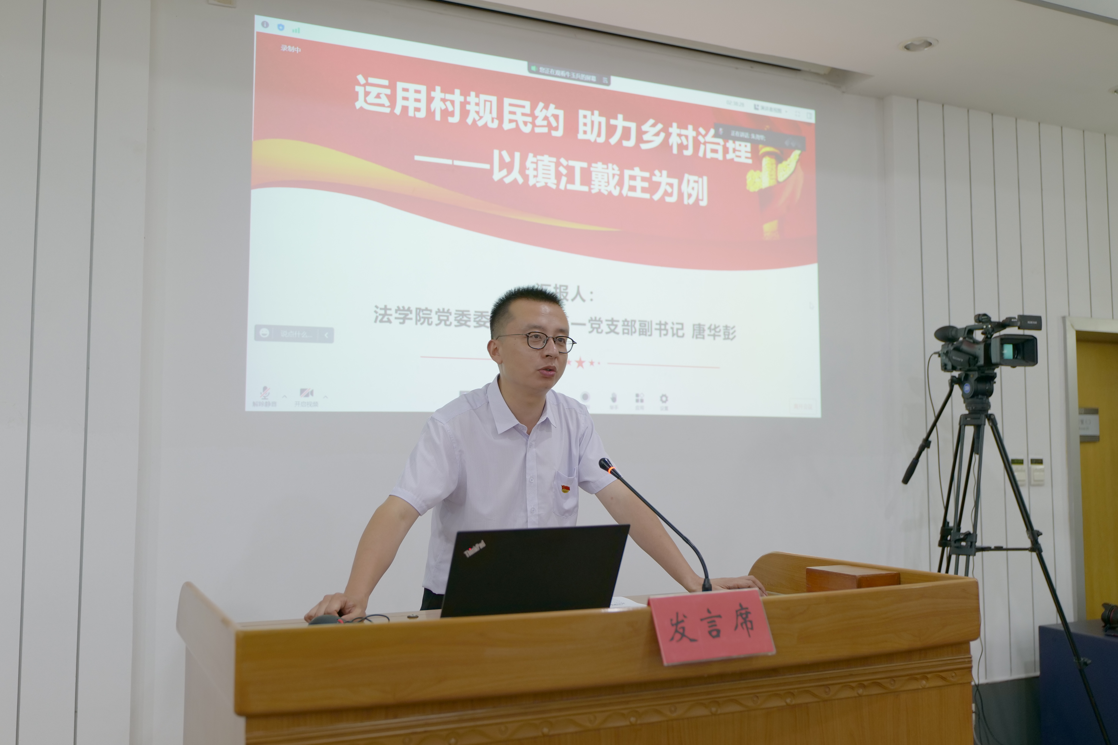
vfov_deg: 38.9
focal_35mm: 34
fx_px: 1056
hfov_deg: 55.8
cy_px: 372
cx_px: 559
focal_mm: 34
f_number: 2.8
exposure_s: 1/125
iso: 1250
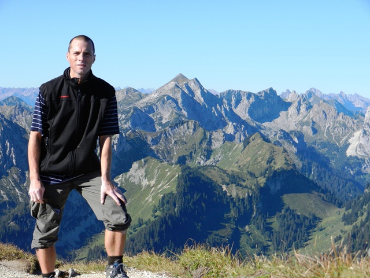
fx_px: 834
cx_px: 185
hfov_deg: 25.0
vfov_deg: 18.9
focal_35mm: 78
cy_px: 139
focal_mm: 14.1
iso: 160
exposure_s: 1/800
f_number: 4.8
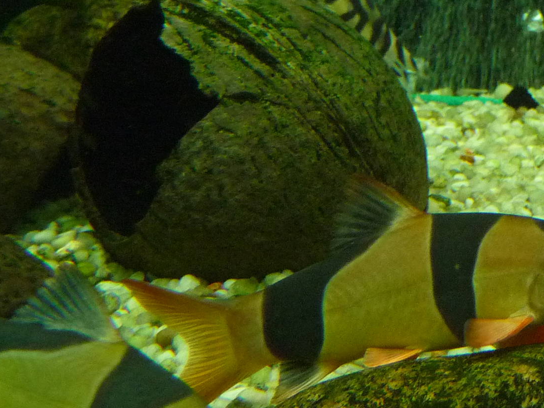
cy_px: 284
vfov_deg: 20.1
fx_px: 1147
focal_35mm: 73
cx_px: 363
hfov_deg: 26.5
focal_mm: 5
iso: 400
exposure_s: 1/30
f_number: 3.4
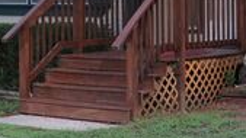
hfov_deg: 16.3
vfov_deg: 9.3
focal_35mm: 130
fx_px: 848
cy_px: 1
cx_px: 29
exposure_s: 1/20
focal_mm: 28
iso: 200
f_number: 6.7
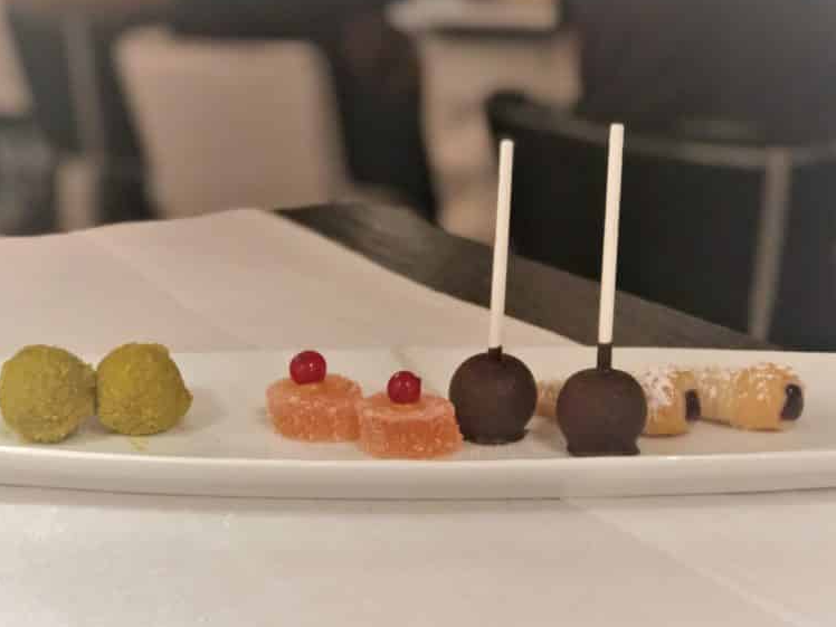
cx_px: 408
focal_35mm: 61
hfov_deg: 31.7
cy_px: 304
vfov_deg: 24.0
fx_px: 1473
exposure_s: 1/50
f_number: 2.8
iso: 1250
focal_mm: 6.6
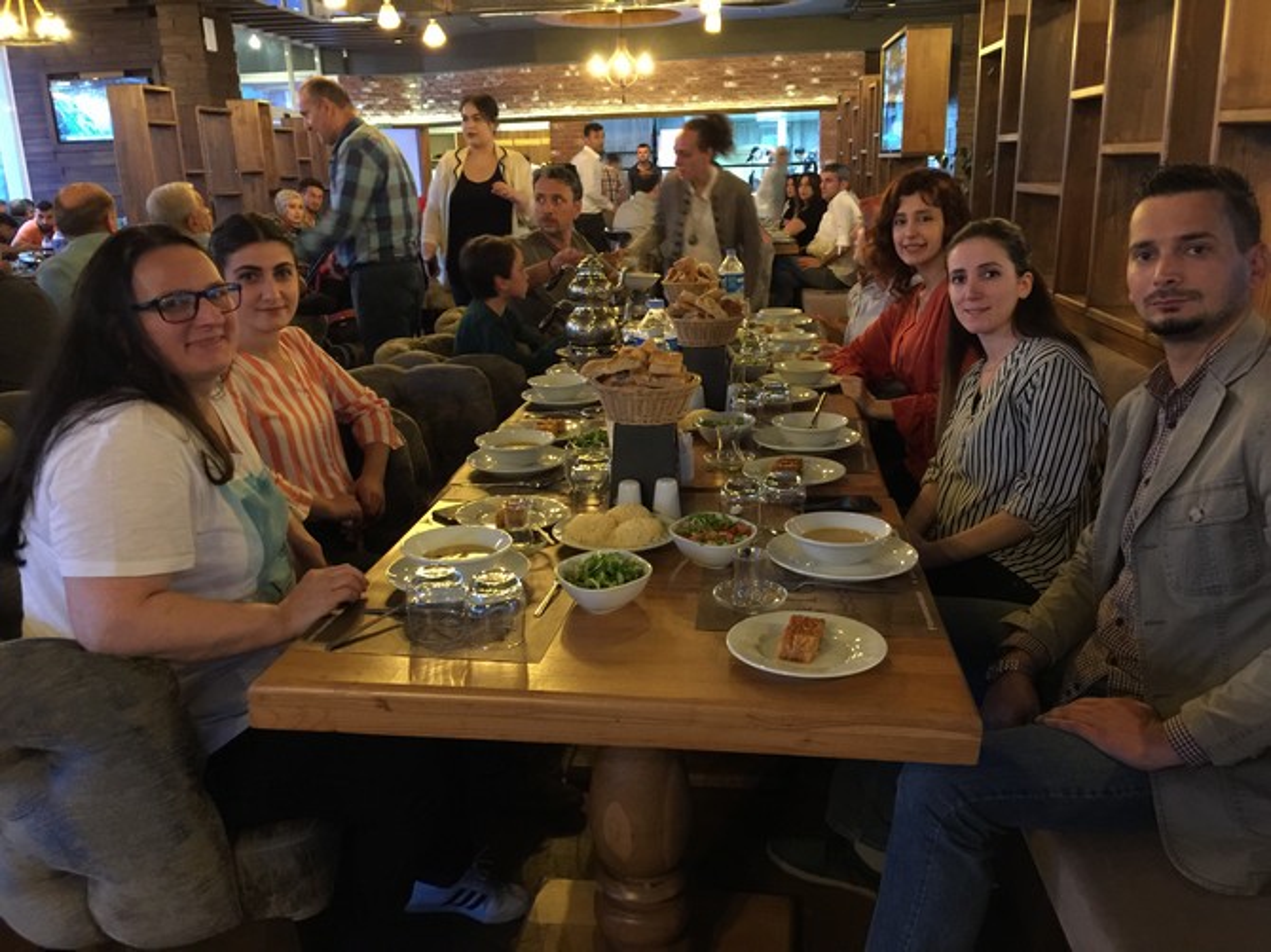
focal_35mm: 29
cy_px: 476
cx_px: 636
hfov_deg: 61.7
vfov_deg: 48.2
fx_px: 1064
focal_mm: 4.15
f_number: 2.2
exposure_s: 1/4
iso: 125
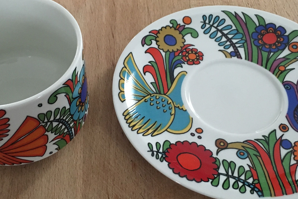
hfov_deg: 38.8
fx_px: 422
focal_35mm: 51
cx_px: 127
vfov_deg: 26.5
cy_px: 99
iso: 400
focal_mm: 4.15
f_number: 2.2
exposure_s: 1/17
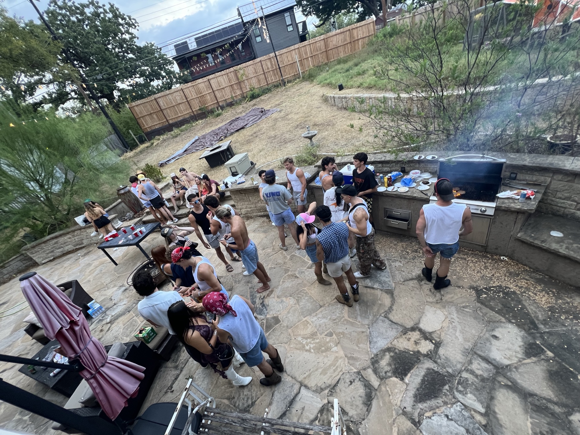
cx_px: 290
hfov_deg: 106.2
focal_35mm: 13
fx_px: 218
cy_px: 218
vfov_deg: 89.9
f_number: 1.8
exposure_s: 1/120
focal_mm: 1.57
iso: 125
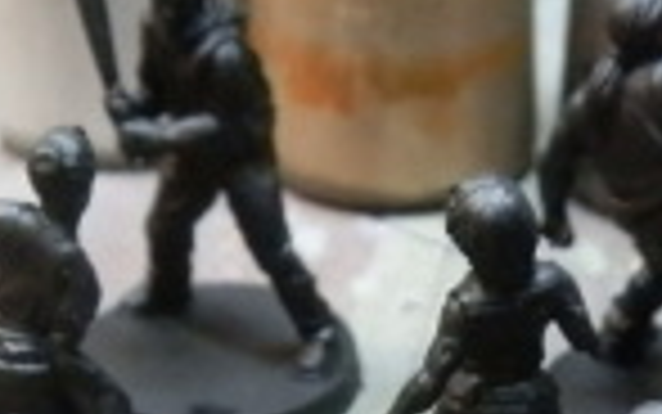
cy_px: 670
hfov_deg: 19.1
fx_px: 1949
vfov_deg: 11.5
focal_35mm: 108
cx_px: 504
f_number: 3.1
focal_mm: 5
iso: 400
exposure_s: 1/60
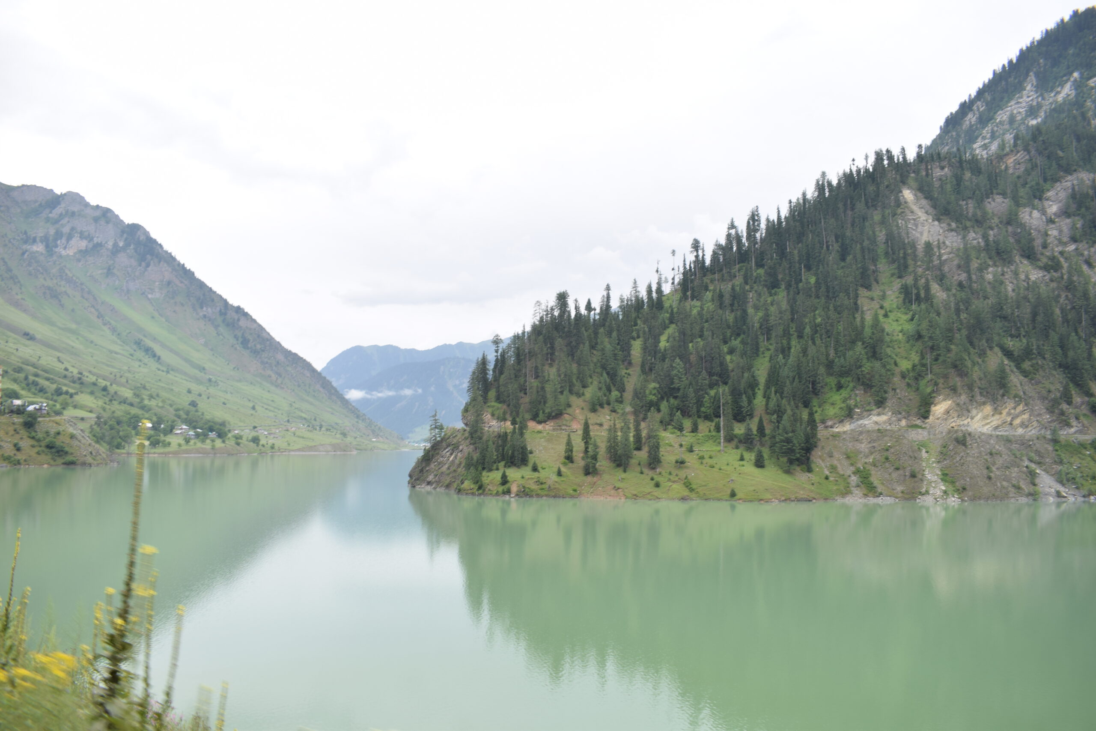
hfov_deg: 67.4
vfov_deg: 47.9
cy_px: 366
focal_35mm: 27
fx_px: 822
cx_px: 548
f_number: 5.6
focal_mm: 18
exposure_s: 1/125
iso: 100
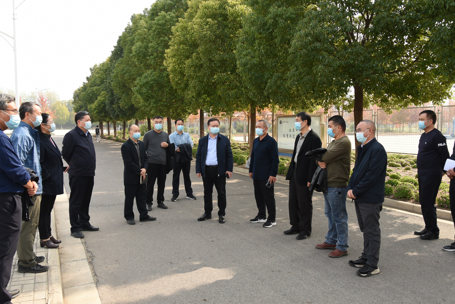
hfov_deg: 61.9
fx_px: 379
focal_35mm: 30
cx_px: 228
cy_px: 152
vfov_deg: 43.6
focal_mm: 20
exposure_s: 1/500
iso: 400
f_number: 7.1
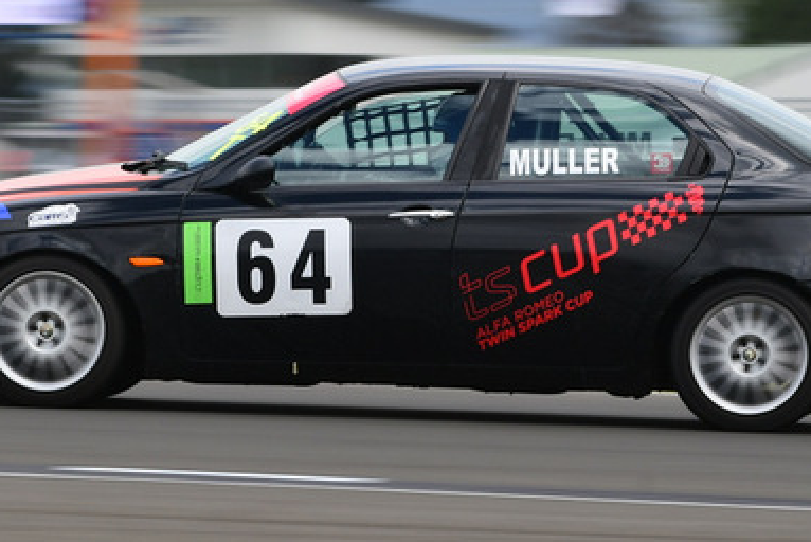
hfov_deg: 3.3
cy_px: 102
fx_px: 14135
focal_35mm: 627
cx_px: 332
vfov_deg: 2.2
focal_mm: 200
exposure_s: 1/160
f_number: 10
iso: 125
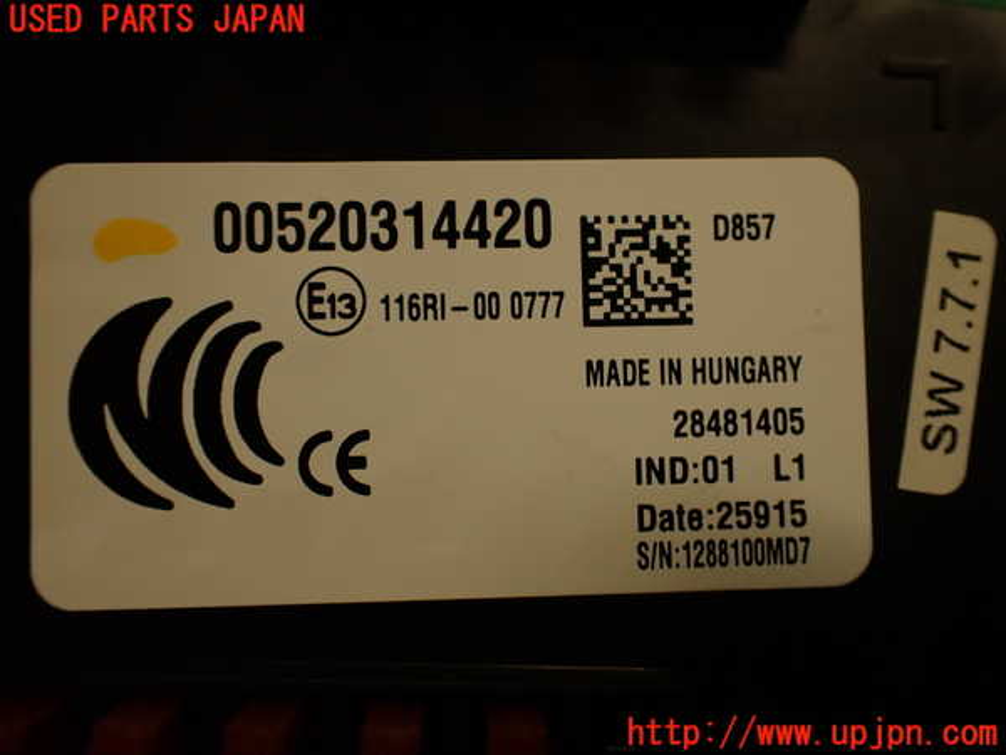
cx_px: 503
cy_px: 378
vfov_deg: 44.2
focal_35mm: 32
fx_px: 930
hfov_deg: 56.8
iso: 160
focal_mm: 5.79
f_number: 2.4
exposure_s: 1/60
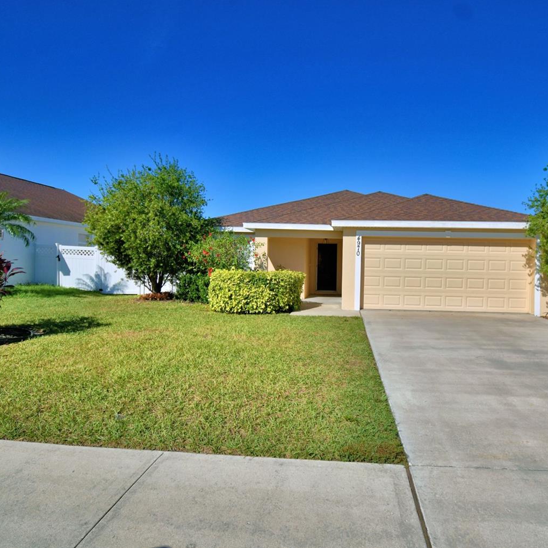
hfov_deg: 73.9
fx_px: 358
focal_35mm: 20
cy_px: 266
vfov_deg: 74.8
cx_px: 332
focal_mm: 10
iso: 100
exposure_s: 1/3200
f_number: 4.5
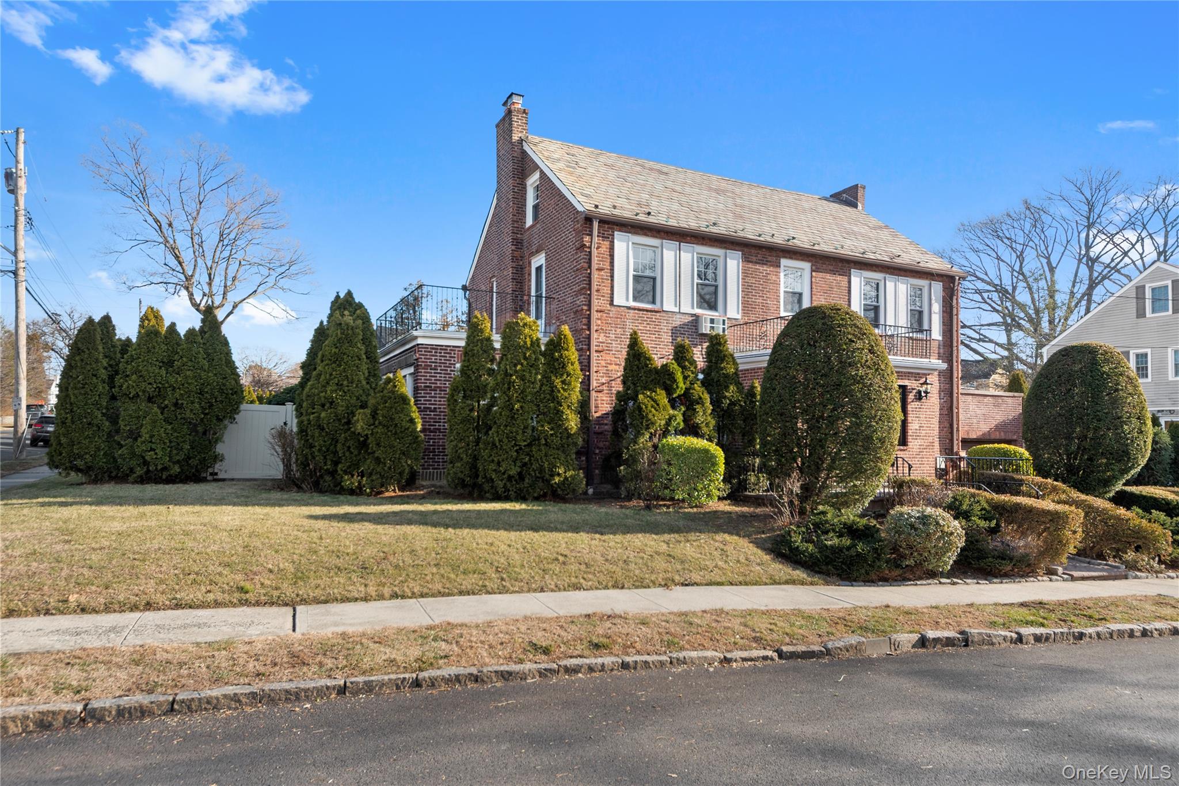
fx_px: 688
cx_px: 590
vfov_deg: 59.5
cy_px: 393
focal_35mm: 21
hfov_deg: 81.2
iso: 100
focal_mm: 14
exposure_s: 1/160
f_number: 8
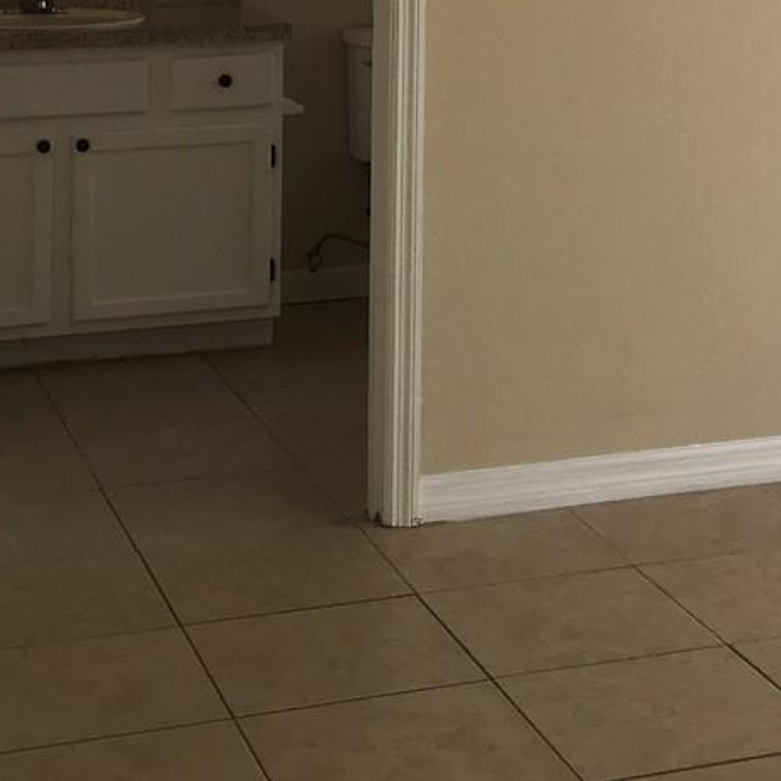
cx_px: 659
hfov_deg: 19.9
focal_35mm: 86
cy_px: -97
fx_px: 2195
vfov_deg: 19.3
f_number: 1.8
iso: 20
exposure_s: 1/507
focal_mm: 3.99
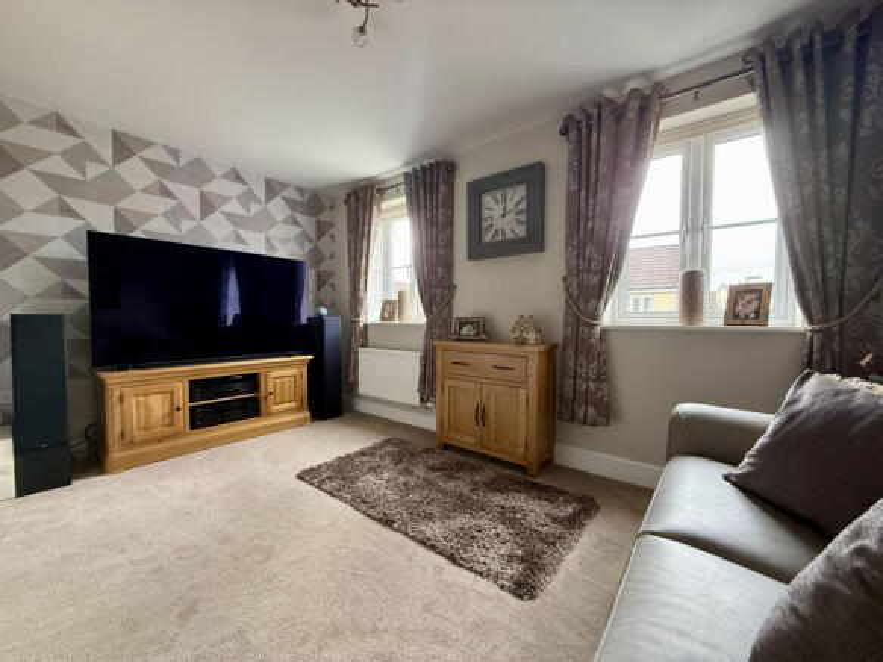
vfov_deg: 85.7
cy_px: 331
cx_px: 442
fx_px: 357
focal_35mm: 14
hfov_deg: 102.1
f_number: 2.2
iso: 320
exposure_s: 1/85
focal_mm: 2.22
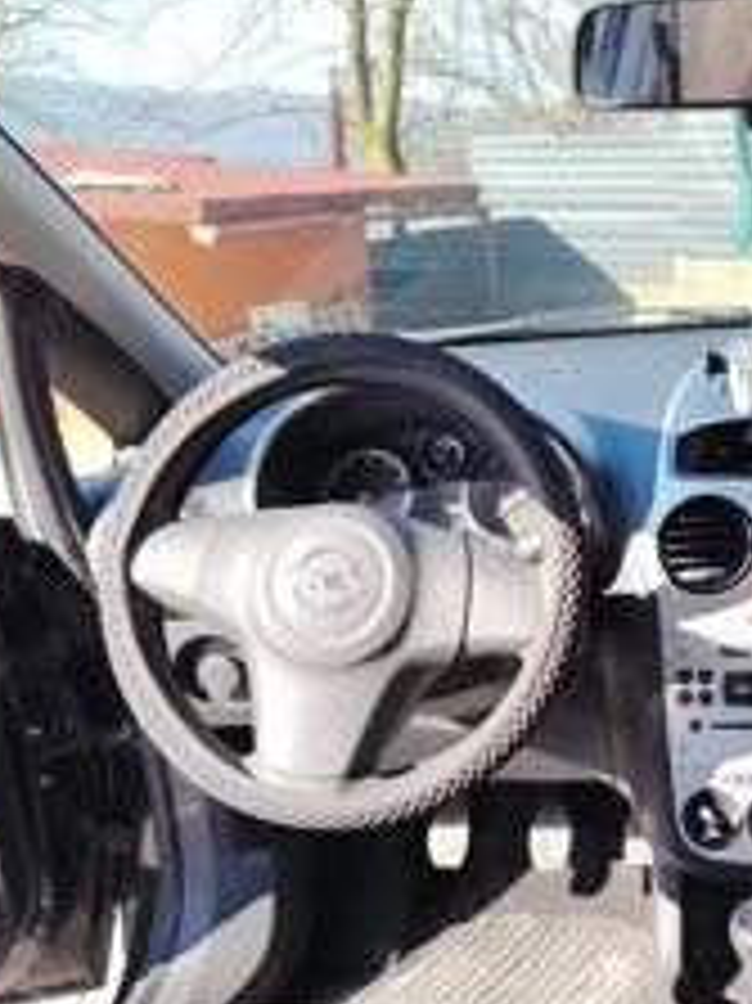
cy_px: 662
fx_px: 1247
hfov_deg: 32.6
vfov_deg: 43.3
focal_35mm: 43
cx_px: 608
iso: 100
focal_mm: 5.25
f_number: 1.75
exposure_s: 1/160
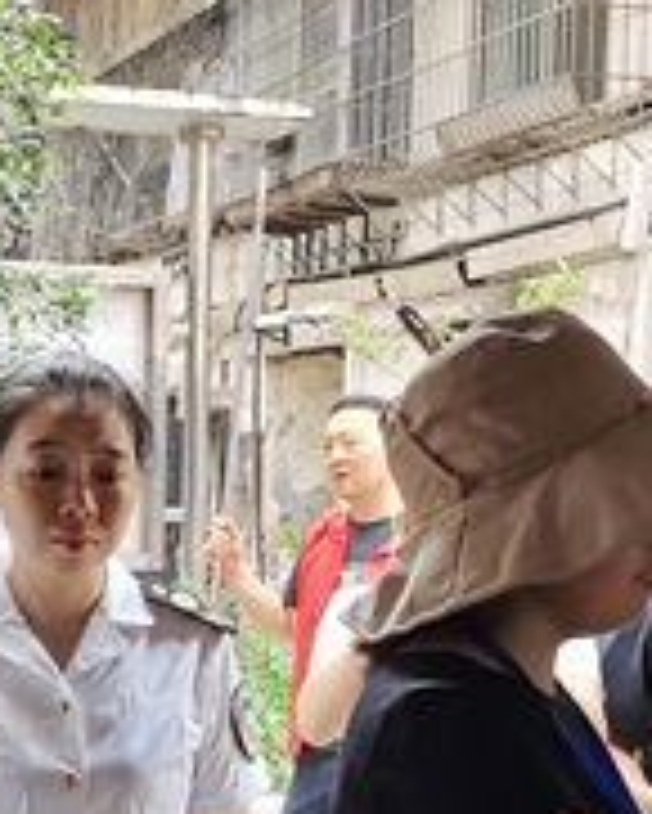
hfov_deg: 16.5
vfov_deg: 19.8
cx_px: 153
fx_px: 2241
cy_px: 863
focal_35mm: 93
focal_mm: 5.58
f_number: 1.8
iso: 50
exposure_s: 1/120
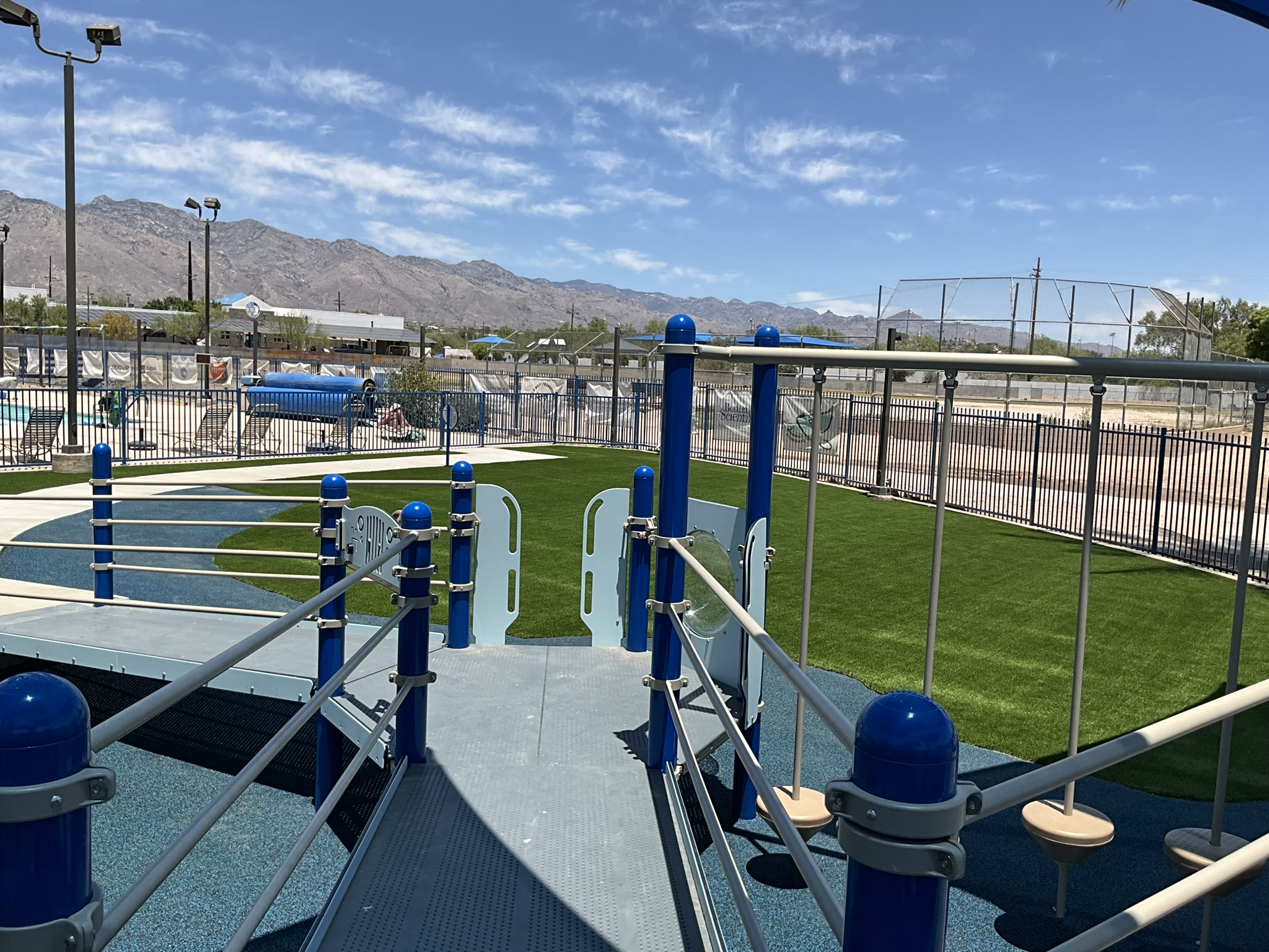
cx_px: 634
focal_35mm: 29
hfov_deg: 61.7
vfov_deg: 48.2
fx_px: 1063
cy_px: 476
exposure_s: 1/2141
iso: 25
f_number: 1.8
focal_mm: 3
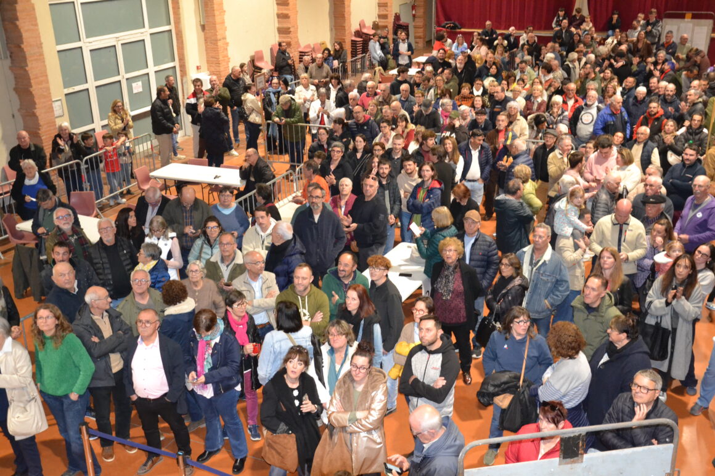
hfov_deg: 49.6
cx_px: 358
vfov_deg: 34.2
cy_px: 238
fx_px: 774
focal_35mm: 39
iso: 3200
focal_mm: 26
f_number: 4
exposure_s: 1/60
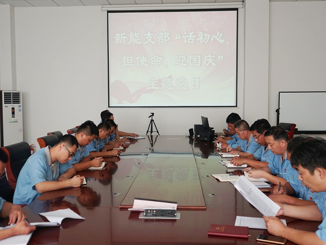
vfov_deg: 36.8
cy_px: 127
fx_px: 367
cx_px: 162
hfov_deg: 47.9
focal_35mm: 39
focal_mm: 31
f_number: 4
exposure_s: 1/60
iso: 160
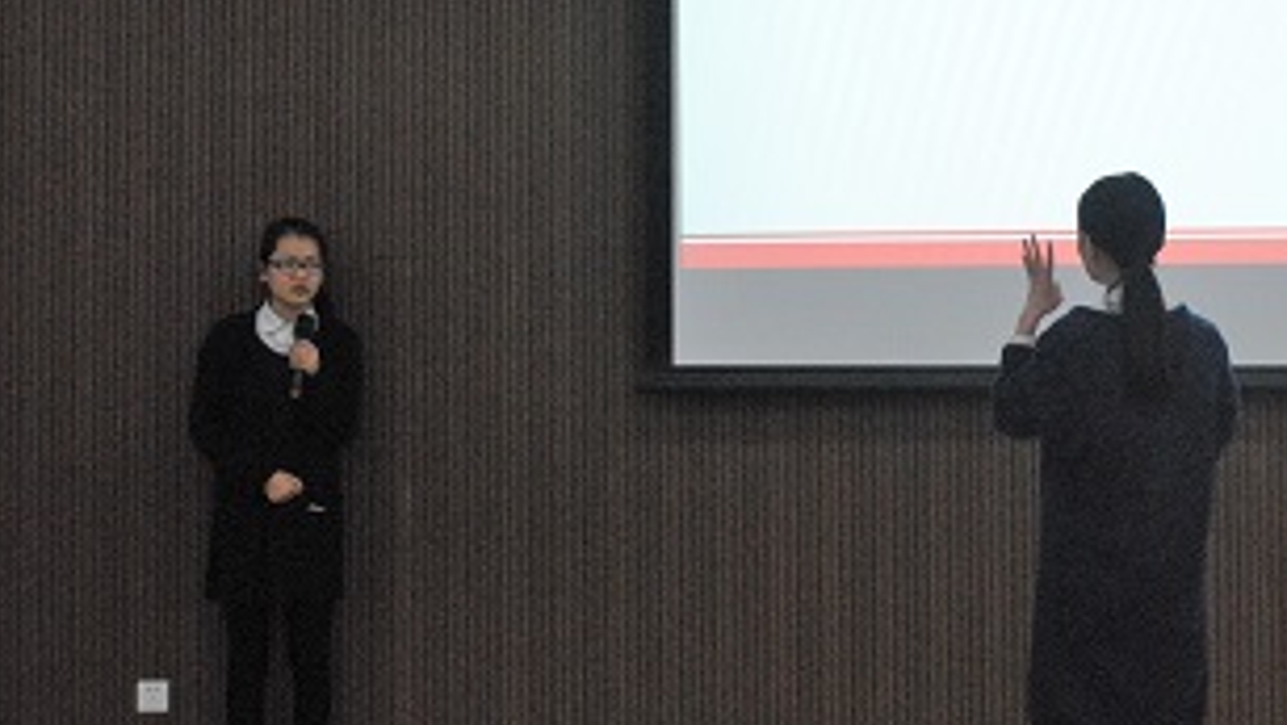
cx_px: 788
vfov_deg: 14.7
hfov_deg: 25.8
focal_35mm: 82
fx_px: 2800
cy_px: 155
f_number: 5
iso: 1600
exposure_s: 1/50
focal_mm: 32
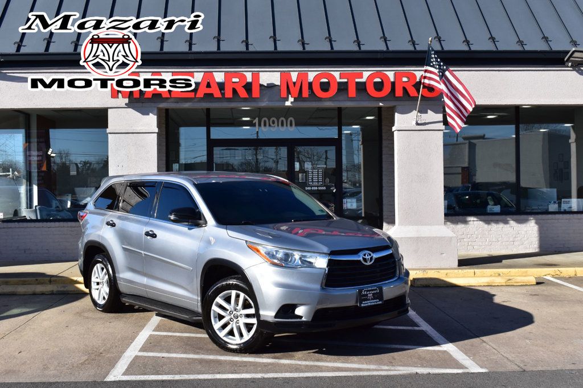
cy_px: 194
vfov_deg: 28.9
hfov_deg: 42.3
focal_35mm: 46
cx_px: 292
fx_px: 753
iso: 400
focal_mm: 31
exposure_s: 1/500
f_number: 11
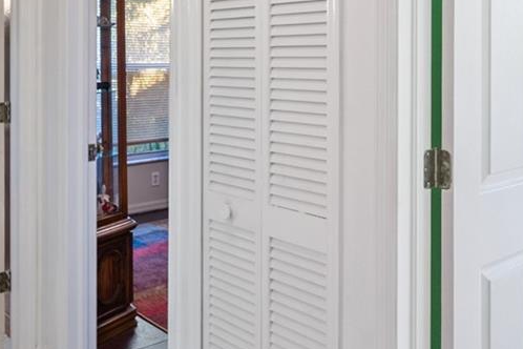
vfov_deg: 28.9
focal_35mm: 45
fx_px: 654
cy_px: 48
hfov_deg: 42.1
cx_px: 399
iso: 250
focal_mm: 14
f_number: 6.3
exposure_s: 1/1.67
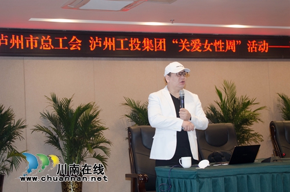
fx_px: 579
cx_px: 145
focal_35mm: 72
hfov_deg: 28.1
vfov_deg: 18.8
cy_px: 96
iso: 800
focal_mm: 48
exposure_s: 1/60
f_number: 4.8
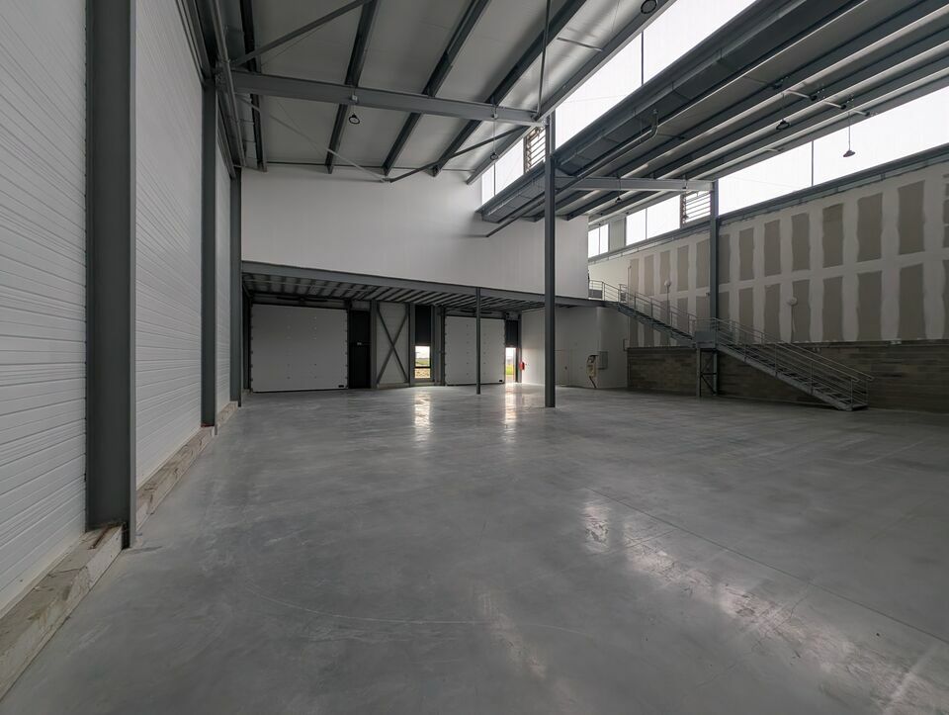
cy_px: 358
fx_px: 329
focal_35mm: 12
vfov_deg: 94.6
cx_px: 474
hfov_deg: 110.5
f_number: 1.95
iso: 41
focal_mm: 2.23
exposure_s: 1/178
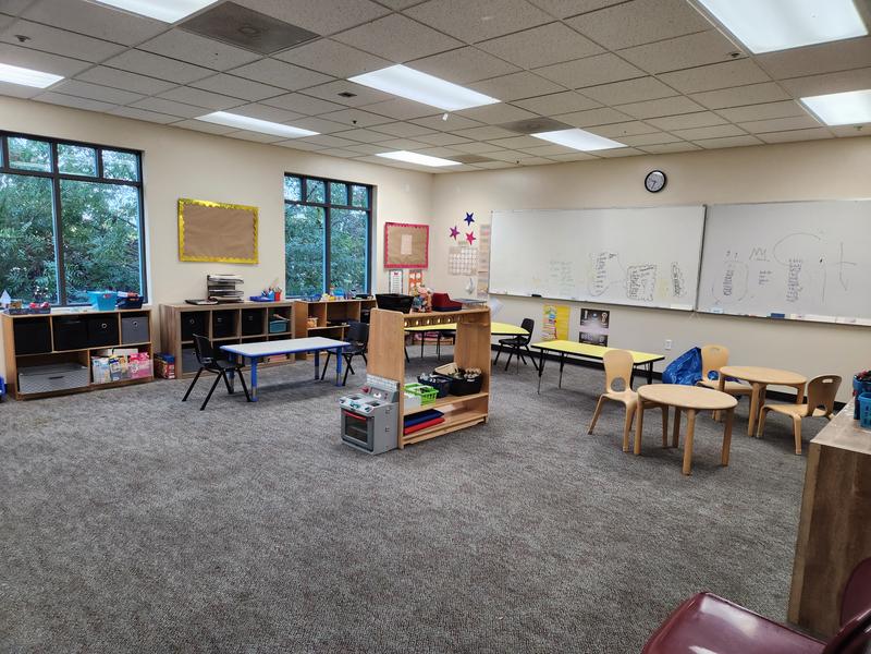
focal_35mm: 23
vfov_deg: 58.9
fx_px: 579
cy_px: 327
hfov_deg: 73.9
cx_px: 436
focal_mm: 5.4
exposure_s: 1/120
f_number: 1.8
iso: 160
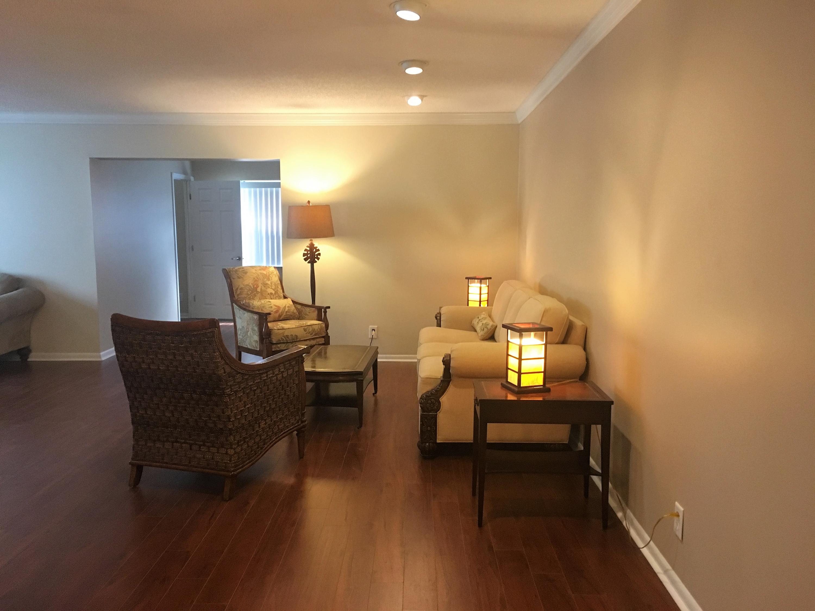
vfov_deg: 48.2
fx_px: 683
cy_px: 306
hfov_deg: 61.7
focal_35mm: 29
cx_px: 408
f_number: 2.2
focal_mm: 4.15
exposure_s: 1/30
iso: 200
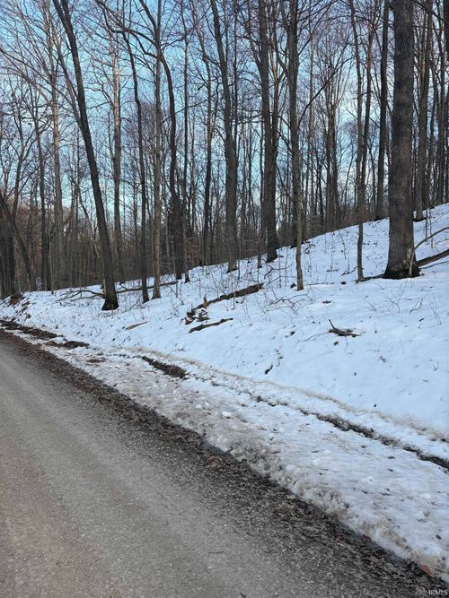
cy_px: 299
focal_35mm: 26
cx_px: 224
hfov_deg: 53.0
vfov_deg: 67.3
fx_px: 450
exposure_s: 1/920
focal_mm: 5.96
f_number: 1.6
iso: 50
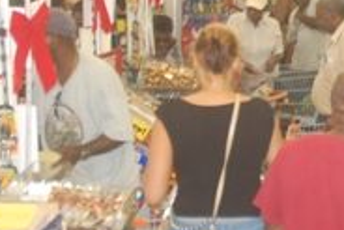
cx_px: 421
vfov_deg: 10.9
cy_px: 24
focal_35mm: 125
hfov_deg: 15.7
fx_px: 1195
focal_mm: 24
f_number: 3.8
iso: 560
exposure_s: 1/60
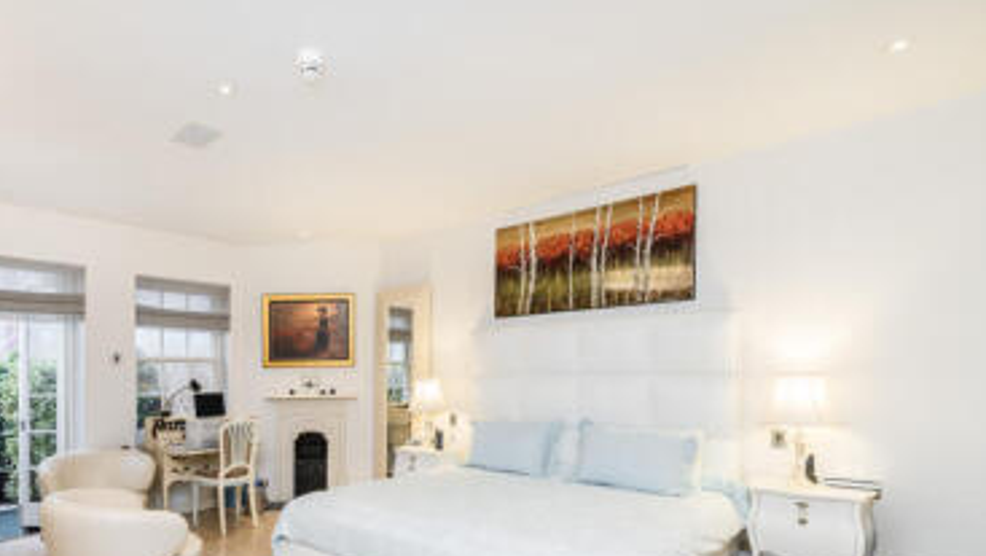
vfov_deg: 57.1
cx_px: 373
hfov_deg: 87.9
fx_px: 497
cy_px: 375
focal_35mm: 19
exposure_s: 1/10
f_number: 11
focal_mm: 14
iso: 640
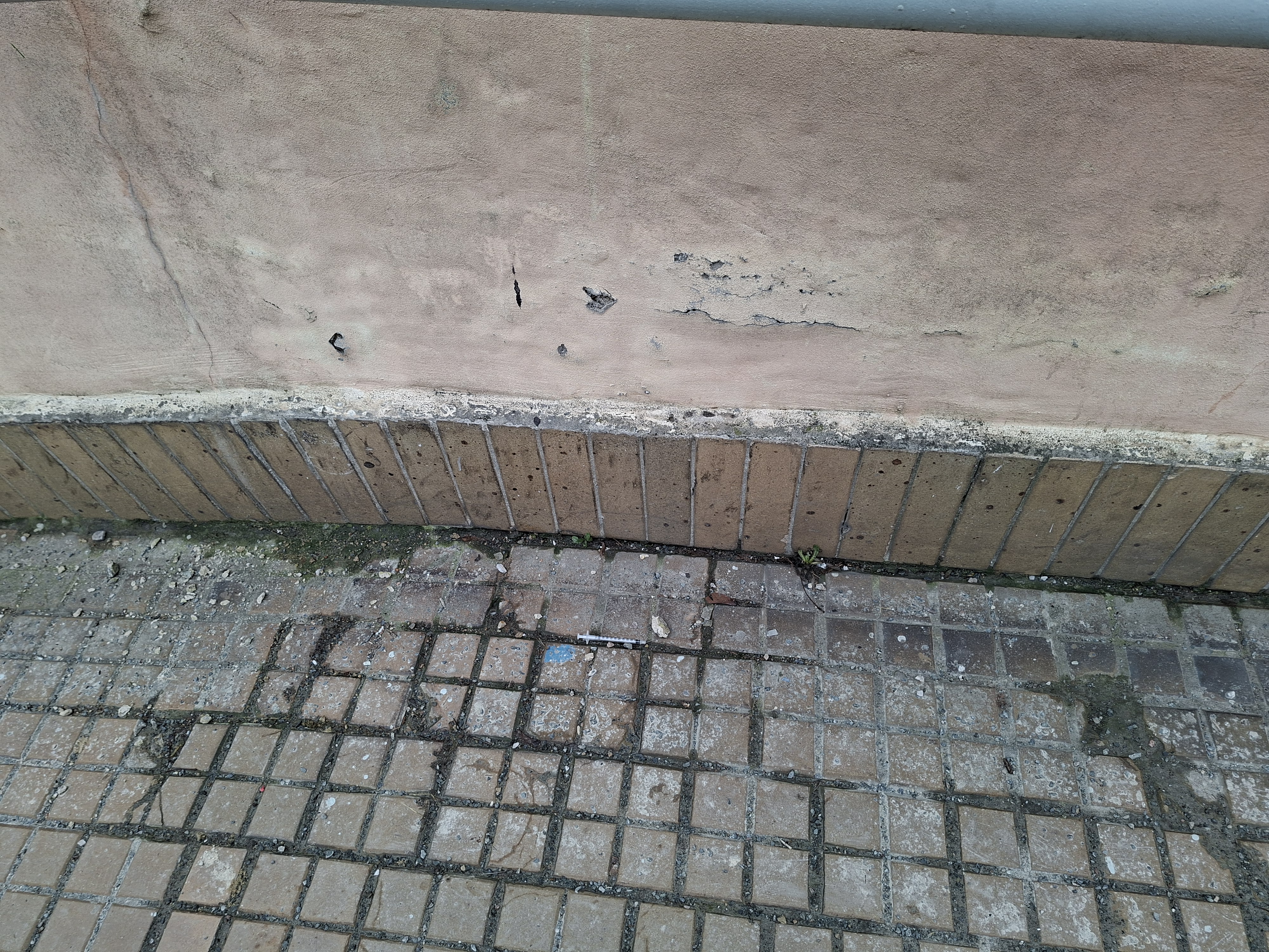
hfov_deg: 73.9
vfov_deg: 58.9
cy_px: 476
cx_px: 634
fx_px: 843
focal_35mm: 23
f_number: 1.8
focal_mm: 5.54
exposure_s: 1/100
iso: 80
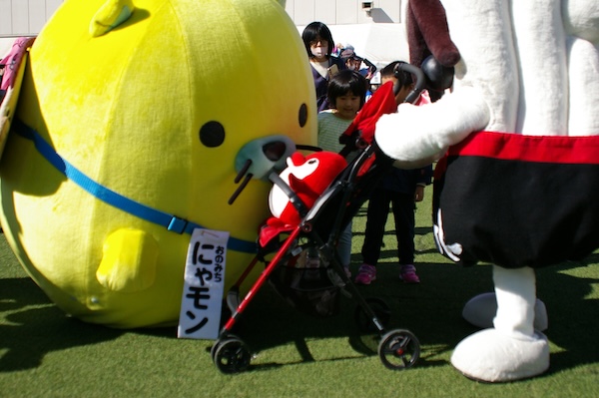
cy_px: 199
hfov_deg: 46.4
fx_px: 698
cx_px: 300
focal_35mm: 42
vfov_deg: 31.8
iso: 400
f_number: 4
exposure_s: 1/4000
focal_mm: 28
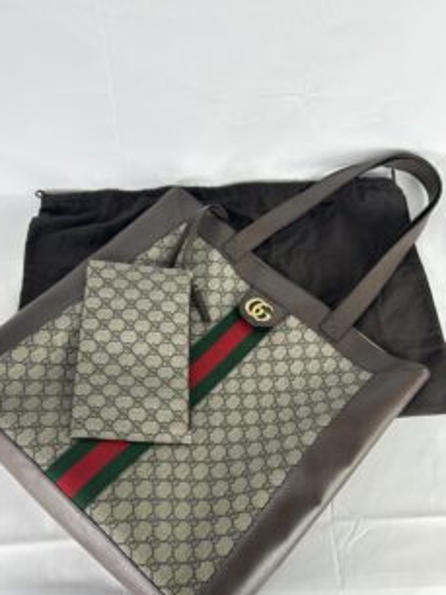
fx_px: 585
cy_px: 327
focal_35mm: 34
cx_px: 208
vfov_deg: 53.9
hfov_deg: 41.7
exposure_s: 1/100
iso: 40
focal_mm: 5.7
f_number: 1.5
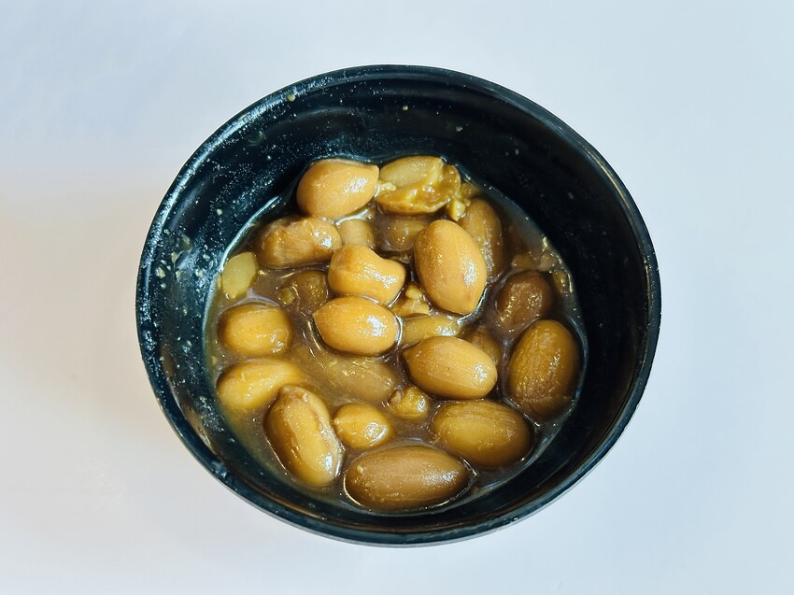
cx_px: 397
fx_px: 1101
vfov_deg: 30.3
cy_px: 298
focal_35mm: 48
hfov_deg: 39.7
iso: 200
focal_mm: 6.86
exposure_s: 1/60
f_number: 1.78
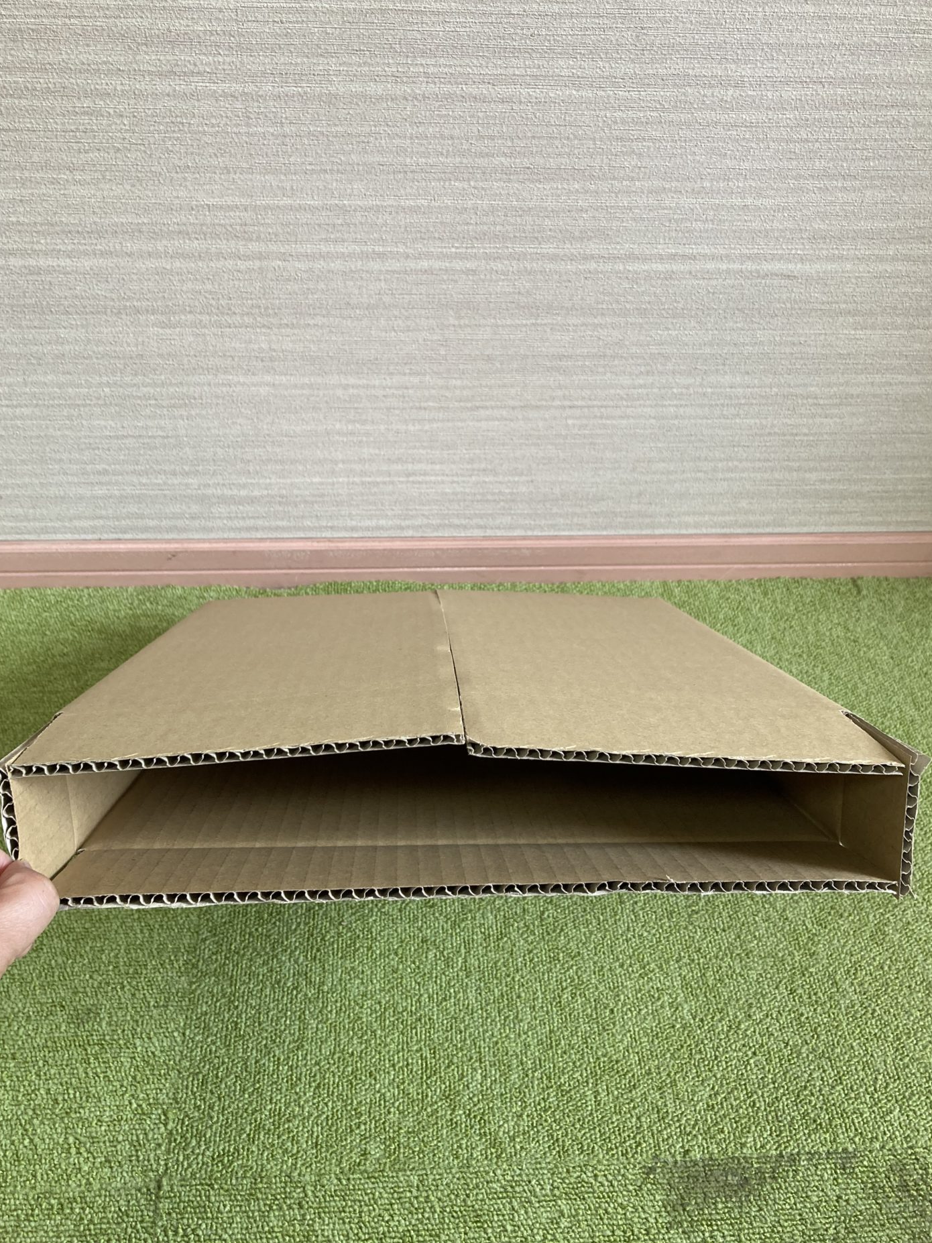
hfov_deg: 48.2
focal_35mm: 29
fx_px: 1041
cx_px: 456
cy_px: 600
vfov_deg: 61.7
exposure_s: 1/60
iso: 80
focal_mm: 3.99
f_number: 1.8
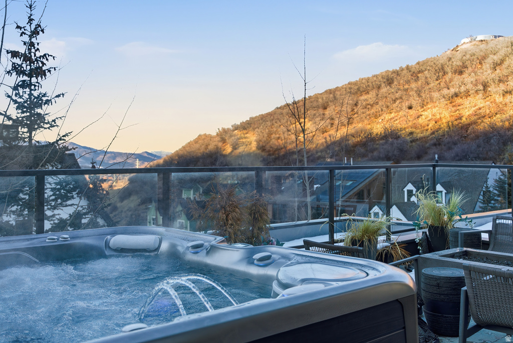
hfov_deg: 51.9
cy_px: 172
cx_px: 256
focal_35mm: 37
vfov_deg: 36.0
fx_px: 528
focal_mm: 37
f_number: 2.8
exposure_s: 1/8000
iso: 500
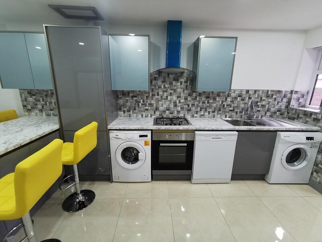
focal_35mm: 16
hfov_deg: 94.5
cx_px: 161
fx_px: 149
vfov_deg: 78.1
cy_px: 121
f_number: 2.2
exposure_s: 1/33.3
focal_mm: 2.35
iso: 200
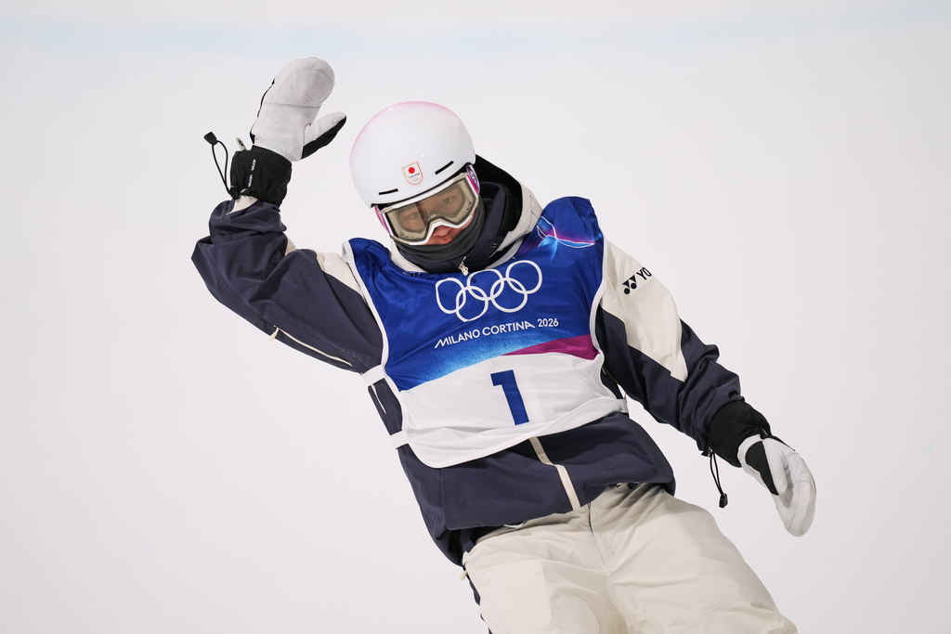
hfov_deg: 5.2
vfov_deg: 3.4
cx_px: 476
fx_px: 10567
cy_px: 317
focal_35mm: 400
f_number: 2.8
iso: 2000
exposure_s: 1/2000
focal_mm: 400
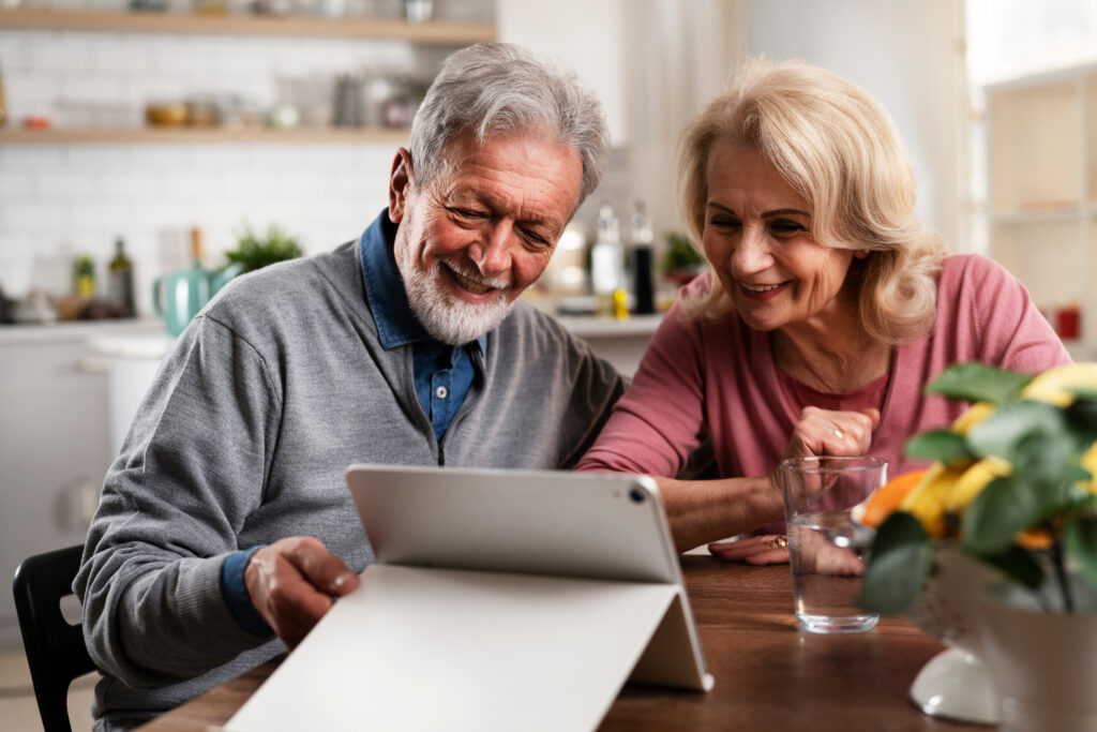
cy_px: 366
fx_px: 1524
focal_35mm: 50
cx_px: 548
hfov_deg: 39.6
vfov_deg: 27.0
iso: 400
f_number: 2.2
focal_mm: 50
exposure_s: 1/250
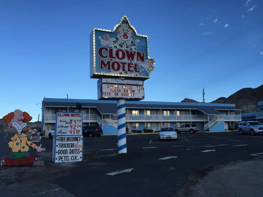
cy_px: 98
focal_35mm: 29
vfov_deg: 48.2
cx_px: 132
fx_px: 220
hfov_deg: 61.7
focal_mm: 4.15
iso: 32
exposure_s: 1/719
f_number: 2.2
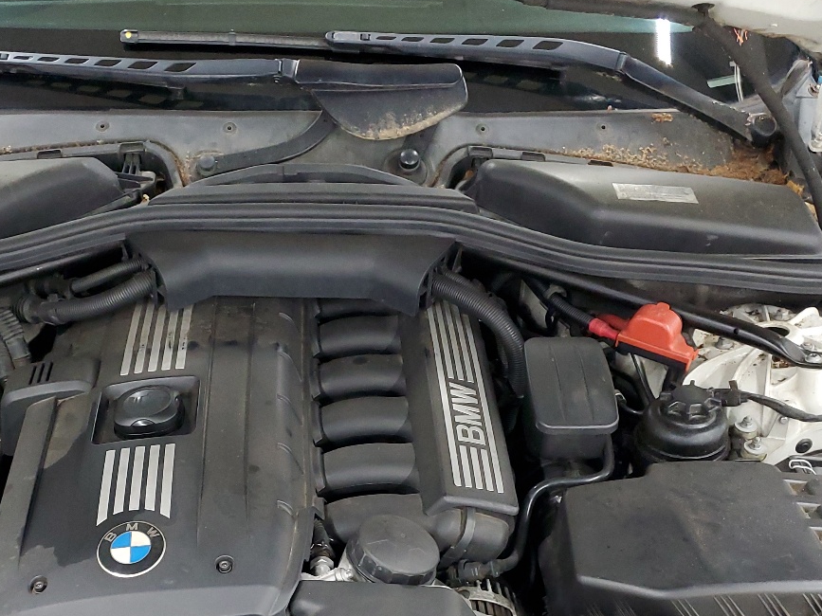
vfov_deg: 29.2
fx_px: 1140
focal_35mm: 48
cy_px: 539
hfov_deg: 39.5
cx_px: 326
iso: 238
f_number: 1.5
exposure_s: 1/60.2
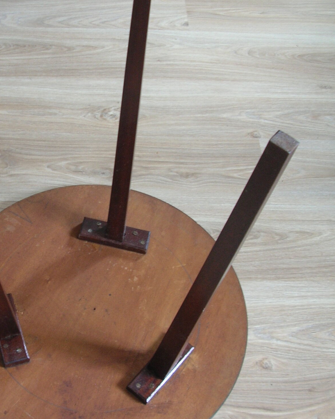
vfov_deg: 35.4
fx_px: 657
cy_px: 212
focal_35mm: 53
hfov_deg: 28.3
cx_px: 99
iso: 58
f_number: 2.8
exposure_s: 1/5.7
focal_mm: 5.8
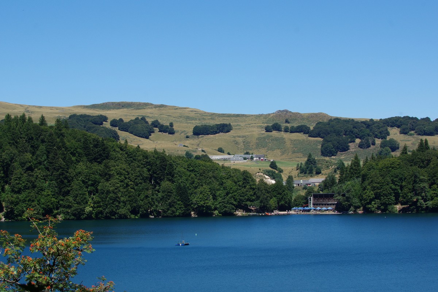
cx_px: 219
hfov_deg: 22.6
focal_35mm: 90
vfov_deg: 15.2
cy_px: 146
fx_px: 1094
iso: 200
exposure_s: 1/250
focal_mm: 60
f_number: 11
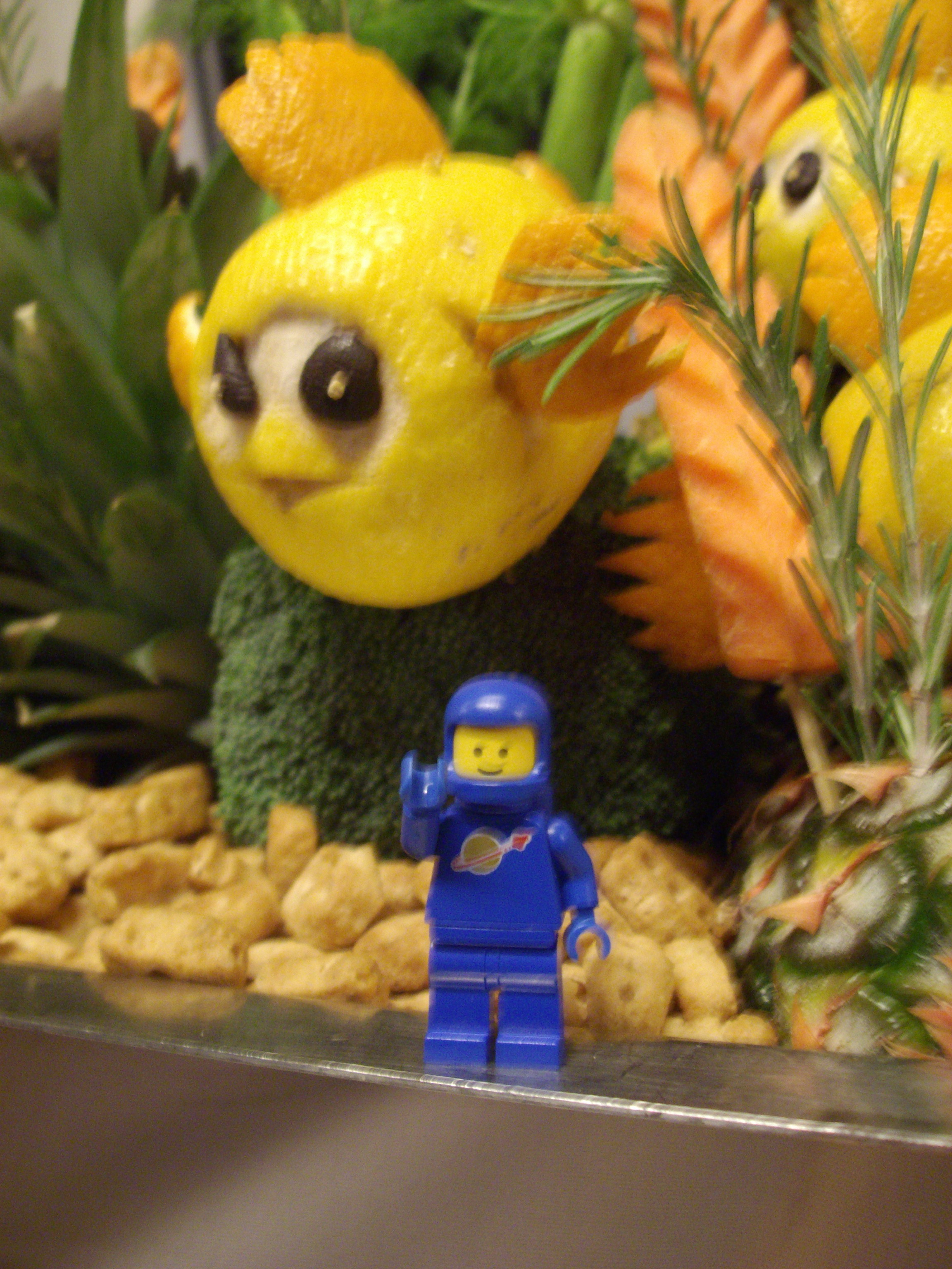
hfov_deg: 39.7
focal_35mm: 36
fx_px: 1320
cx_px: 476
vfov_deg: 51.4
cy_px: 634
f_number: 2.7
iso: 320
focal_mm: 6
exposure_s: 1/6
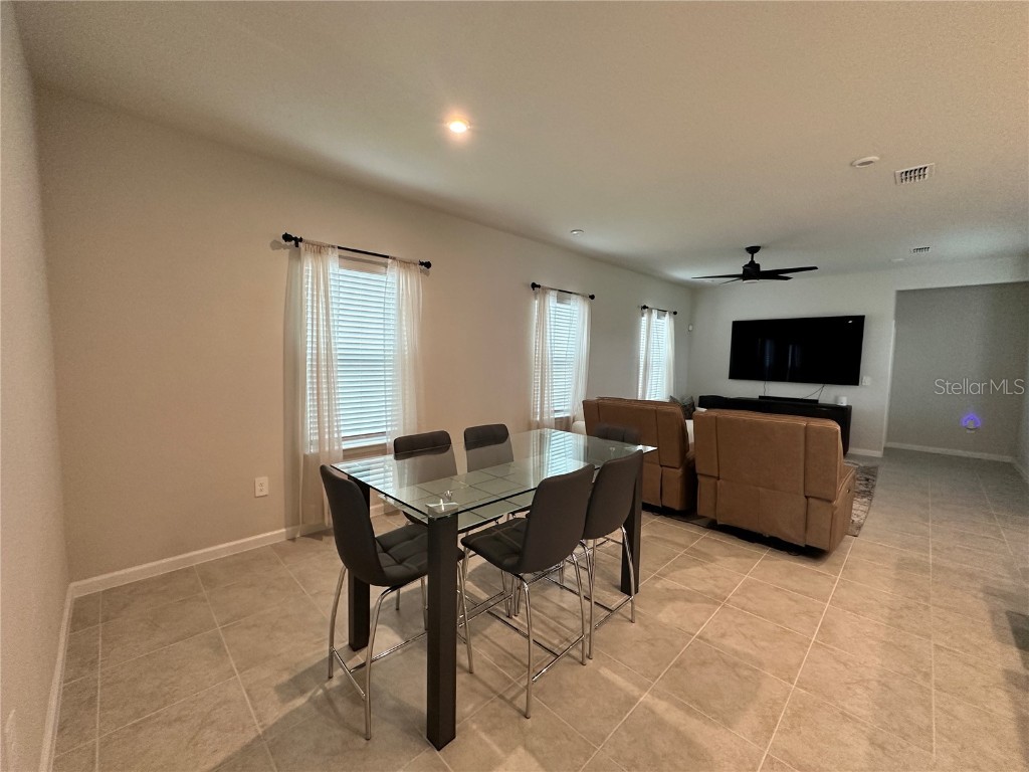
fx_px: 416
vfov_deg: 85.7
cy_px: 386
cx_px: 514
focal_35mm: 14
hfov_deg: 102.1
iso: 250
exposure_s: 1/120
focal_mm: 2.22
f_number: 2.2
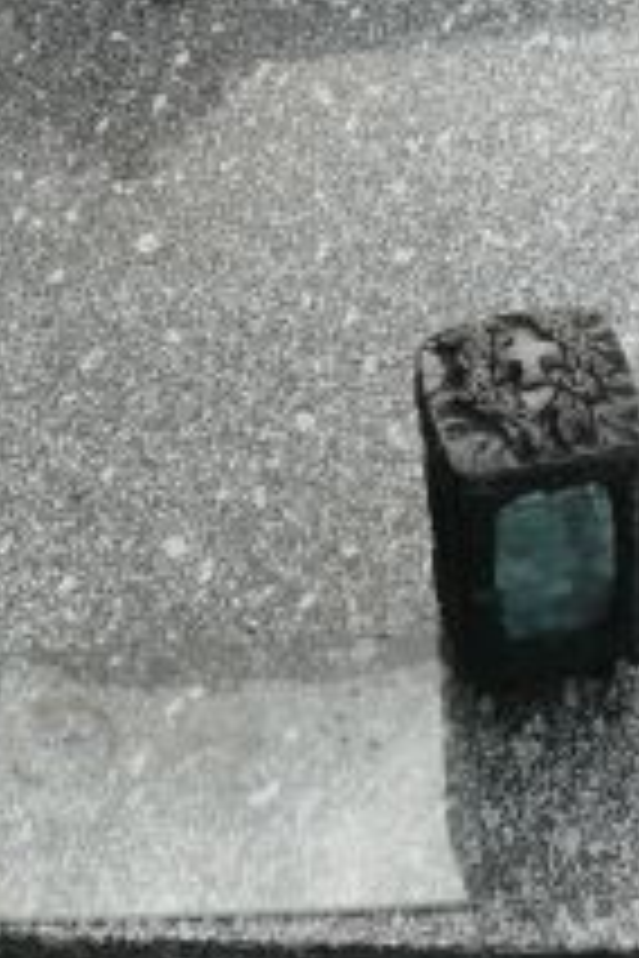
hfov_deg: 16.6
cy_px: 126
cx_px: 266
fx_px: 2183
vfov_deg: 24.2
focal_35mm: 82
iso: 100
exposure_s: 1/125
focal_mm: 7.4
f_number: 4
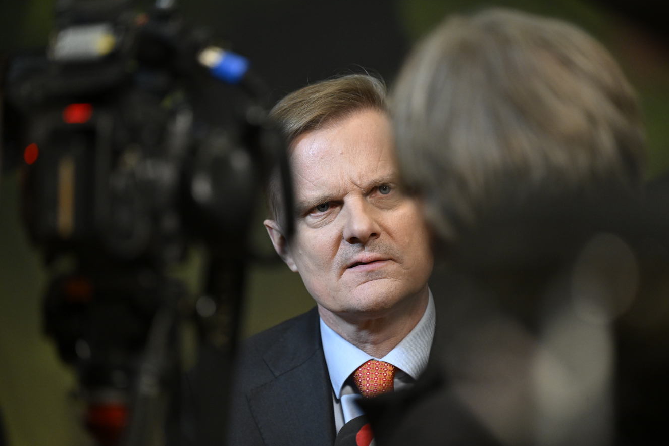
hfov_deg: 10.5
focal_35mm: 195
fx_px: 3623
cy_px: 225
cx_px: 343
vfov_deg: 7.0
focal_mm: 190
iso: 3200
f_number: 3.2
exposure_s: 1/400
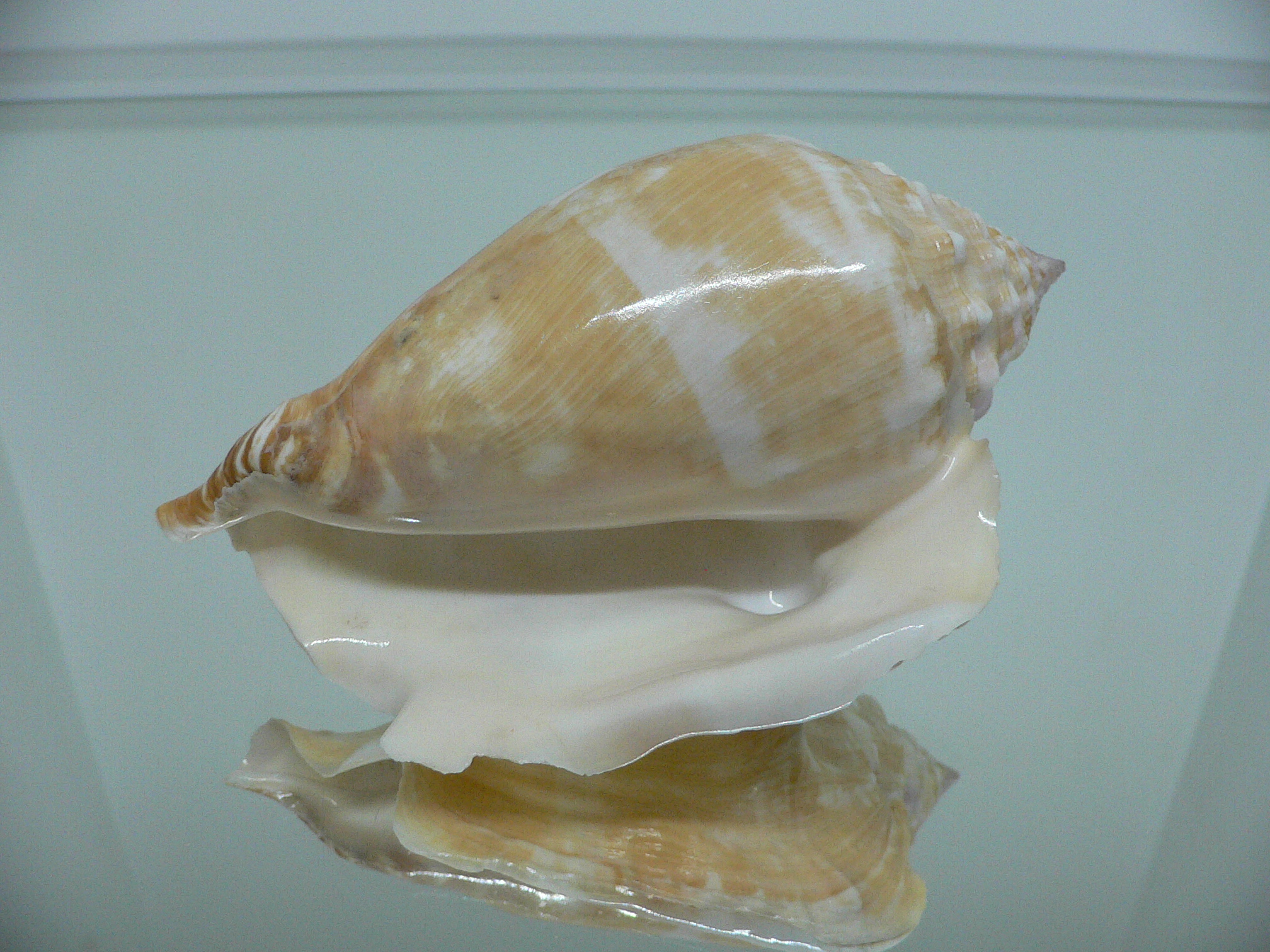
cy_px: 476
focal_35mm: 35
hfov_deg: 52.6
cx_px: 635
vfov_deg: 40.7
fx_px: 1284
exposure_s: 1/60
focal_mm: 4.6
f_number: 2.8
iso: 200
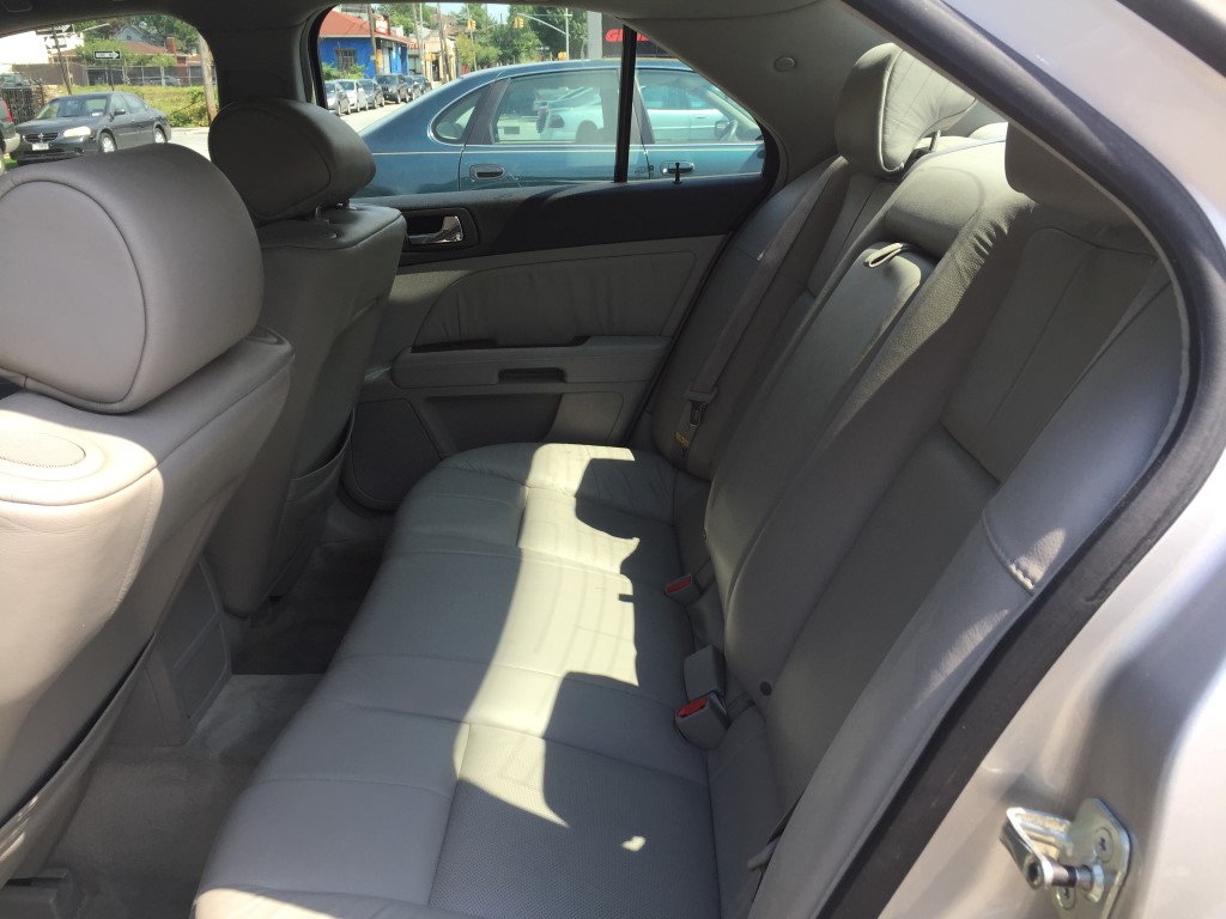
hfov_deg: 61.7
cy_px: 460
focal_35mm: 29
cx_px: 613
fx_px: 1027
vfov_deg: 48.2
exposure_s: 1/542
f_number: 2.2
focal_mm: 4.15
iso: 32
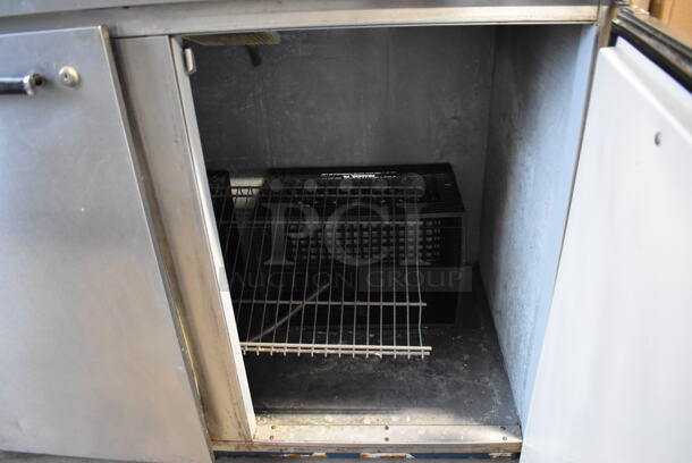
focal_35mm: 27
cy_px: 232
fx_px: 519
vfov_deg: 48.0
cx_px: 346
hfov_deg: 67.3
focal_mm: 18
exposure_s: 1/20
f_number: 3.5
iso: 3200
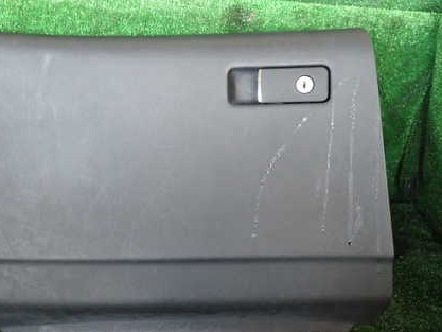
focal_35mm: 36
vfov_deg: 39.7
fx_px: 460
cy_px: 162
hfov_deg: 51.1
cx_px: 187
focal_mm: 4.5
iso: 800
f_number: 2
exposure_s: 1/30
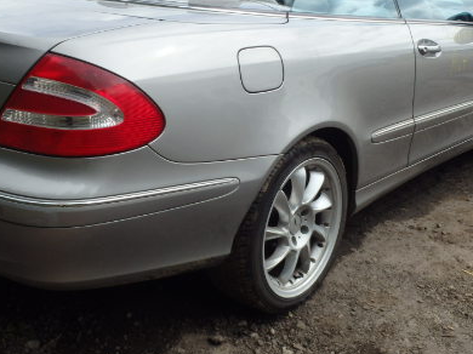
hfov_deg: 41.2
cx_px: 201
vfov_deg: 31.0
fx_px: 628
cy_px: 96
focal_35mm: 46
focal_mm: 5
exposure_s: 1/640
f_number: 3.9
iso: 125
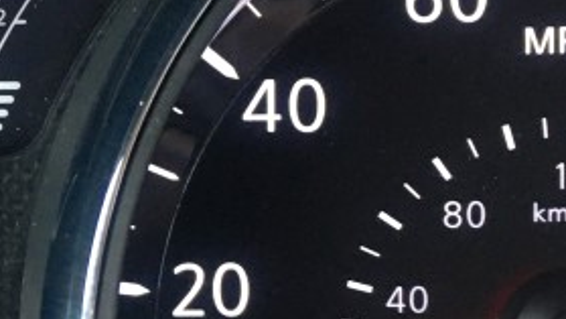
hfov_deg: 17.5
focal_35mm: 116
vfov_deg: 10.5
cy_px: 161
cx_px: -134
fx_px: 1741
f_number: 2.2
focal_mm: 4.15
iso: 100
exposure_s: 1/30
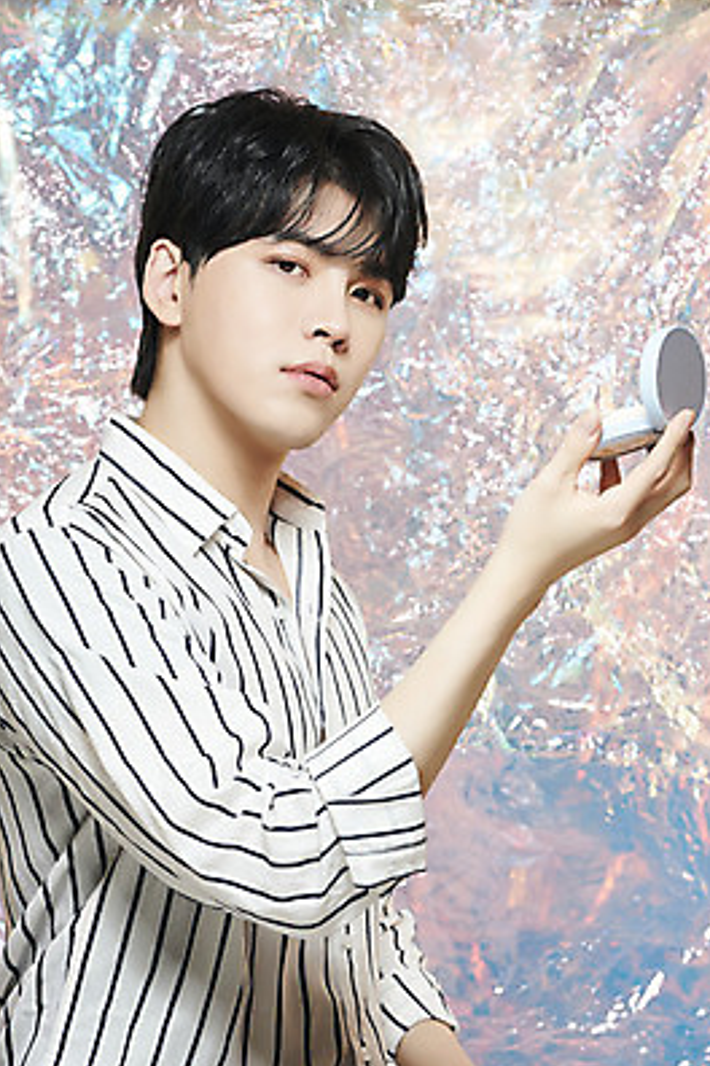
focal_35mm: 103
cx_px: 356
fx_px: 3047
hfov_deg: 13.3
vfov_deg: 19.8
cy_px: 533
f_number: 5.6
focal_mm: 102
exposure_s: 1/125
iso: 64
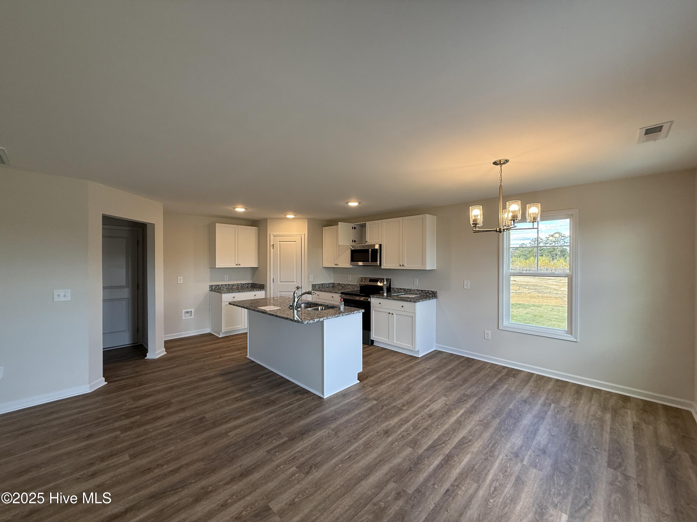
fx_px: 282
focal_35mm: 14
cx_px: 348
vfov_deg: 85.7
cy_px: 261
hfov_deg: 102.1
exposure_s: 1/120
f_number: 2.2
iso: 100
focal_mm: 2.22
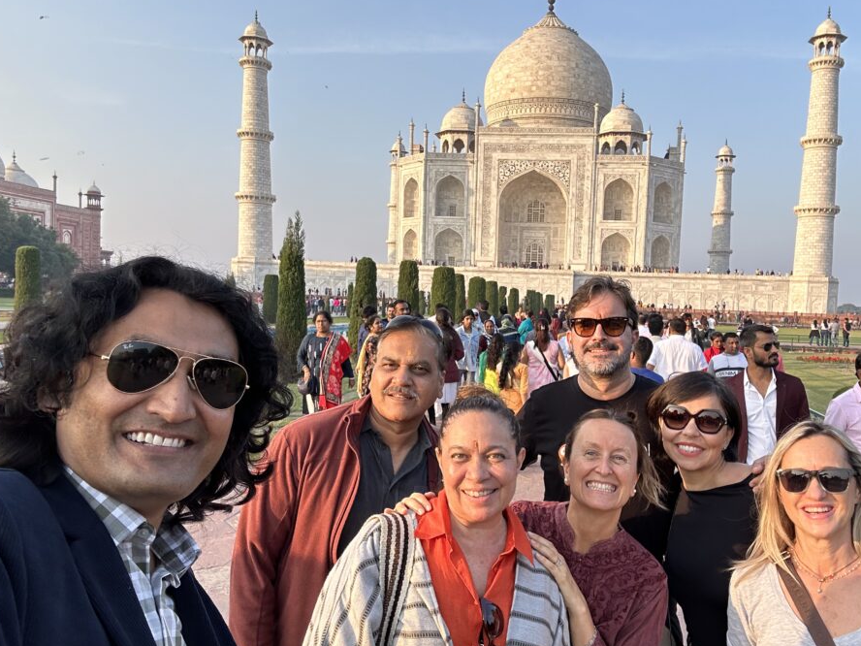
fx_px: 721
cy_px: 335
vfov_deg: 48.2
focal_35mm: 29
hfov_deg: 61.2
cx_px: 515
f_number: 1.9
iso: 25
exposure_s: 1/226
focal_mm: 2.69
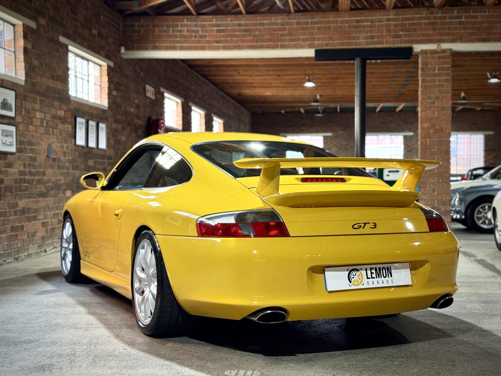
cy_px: 188
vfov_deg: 30.3
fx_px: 695
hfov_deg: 39.7
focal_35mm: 48
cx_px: 250
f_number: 1.78
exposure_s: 1/50
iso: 160
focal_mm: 6.76
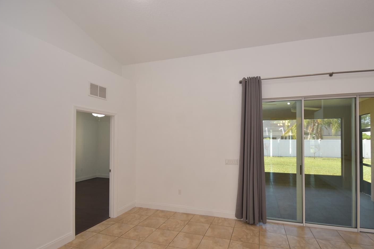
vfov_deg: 70.3
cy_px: 136
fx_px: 177
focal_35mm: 17
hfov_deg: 93.0
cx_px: 204
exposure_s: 1/60
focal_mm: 10
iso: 200
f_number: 4
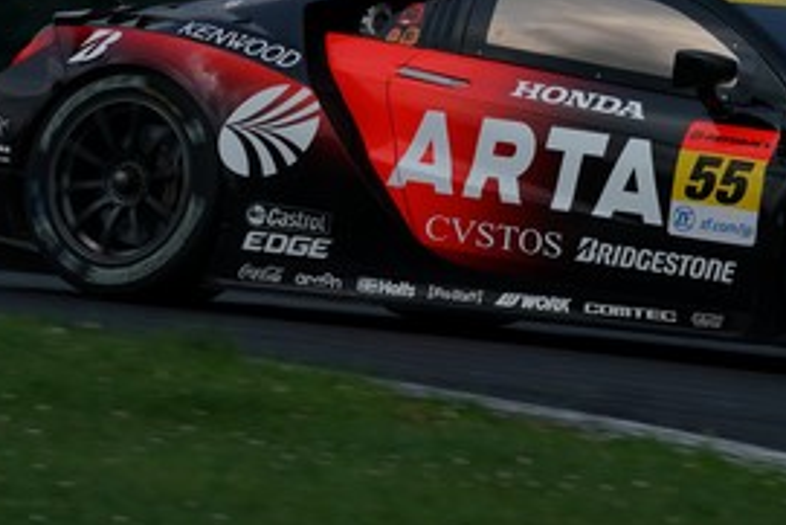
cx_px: 818
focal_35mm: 585
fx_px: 12779
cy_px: -90
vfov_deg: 2.4
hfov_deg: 3.5
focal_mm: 220
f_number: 14
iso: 200
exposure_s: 1/400
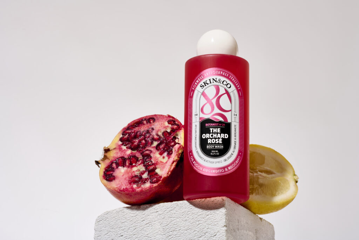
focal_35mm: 105
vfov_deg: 13.0
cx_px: 180
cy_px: 120
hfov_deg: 19.5
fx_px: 1047
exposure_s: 1/160
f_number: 22
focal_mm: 105
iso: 64
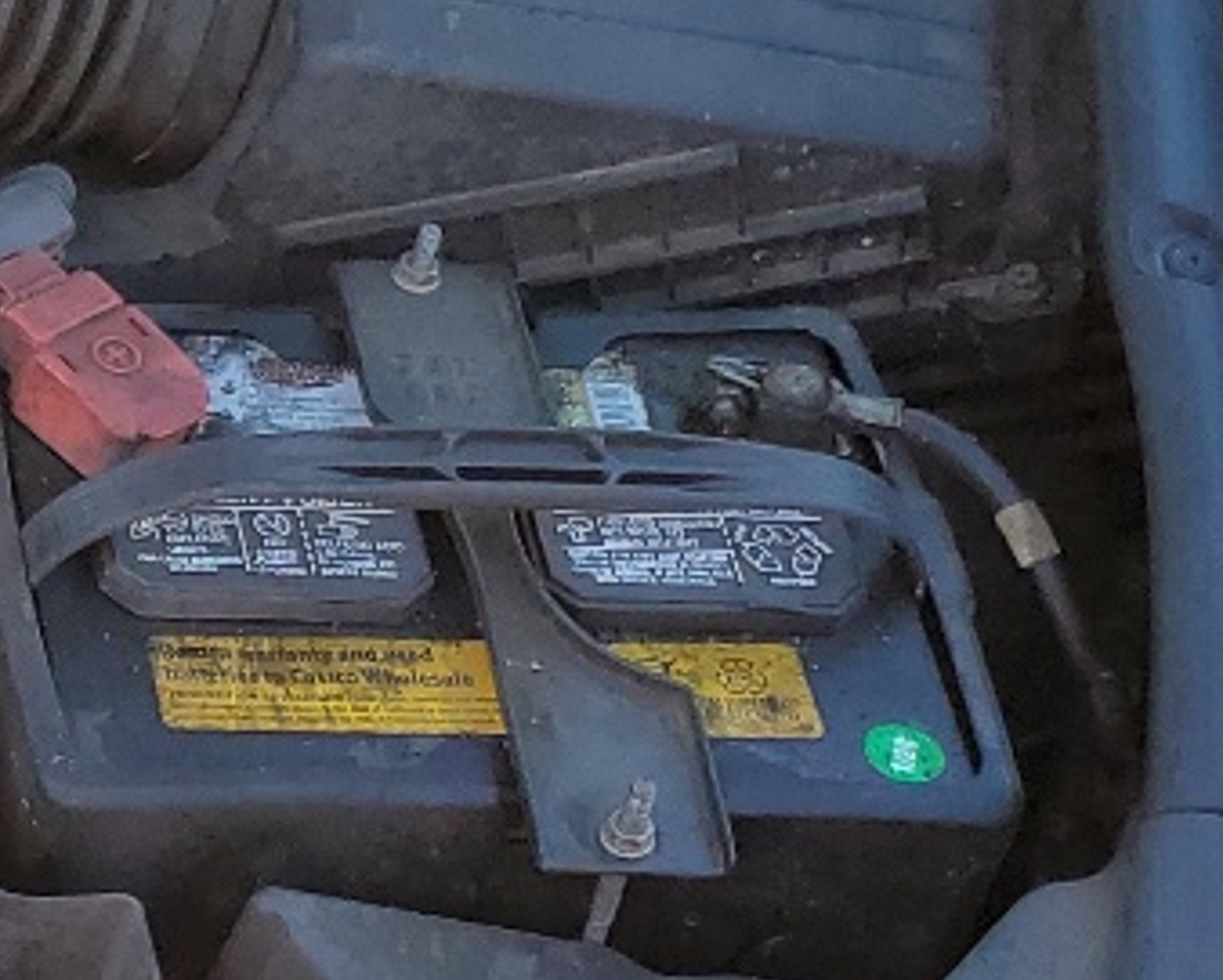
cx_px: -1057
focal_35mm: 120
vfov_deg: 12.8
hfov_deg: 14.0
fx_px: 4347
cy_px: 694
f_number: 1.5
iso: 50
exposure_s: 1/667
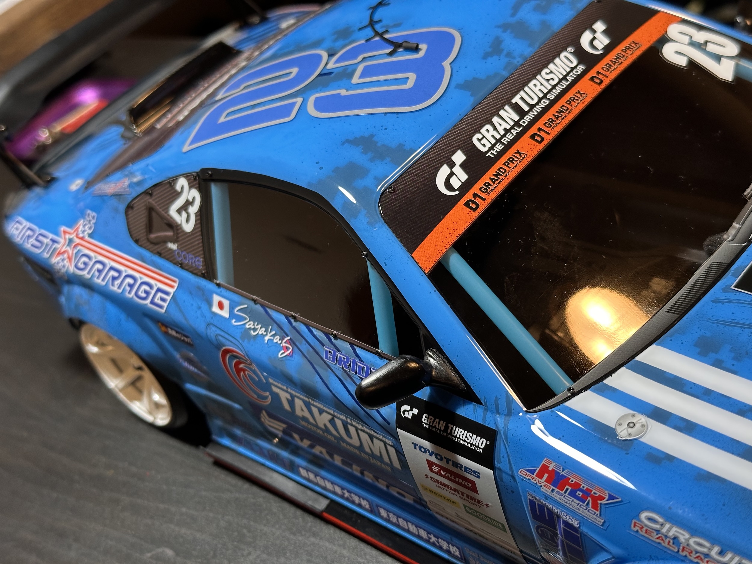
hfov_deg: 39.7
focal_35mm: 48
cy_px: 282
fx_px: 1043
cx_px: 376
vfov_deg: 30.3
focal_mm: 6.86
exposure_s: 1/50
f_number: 1.78
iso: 125
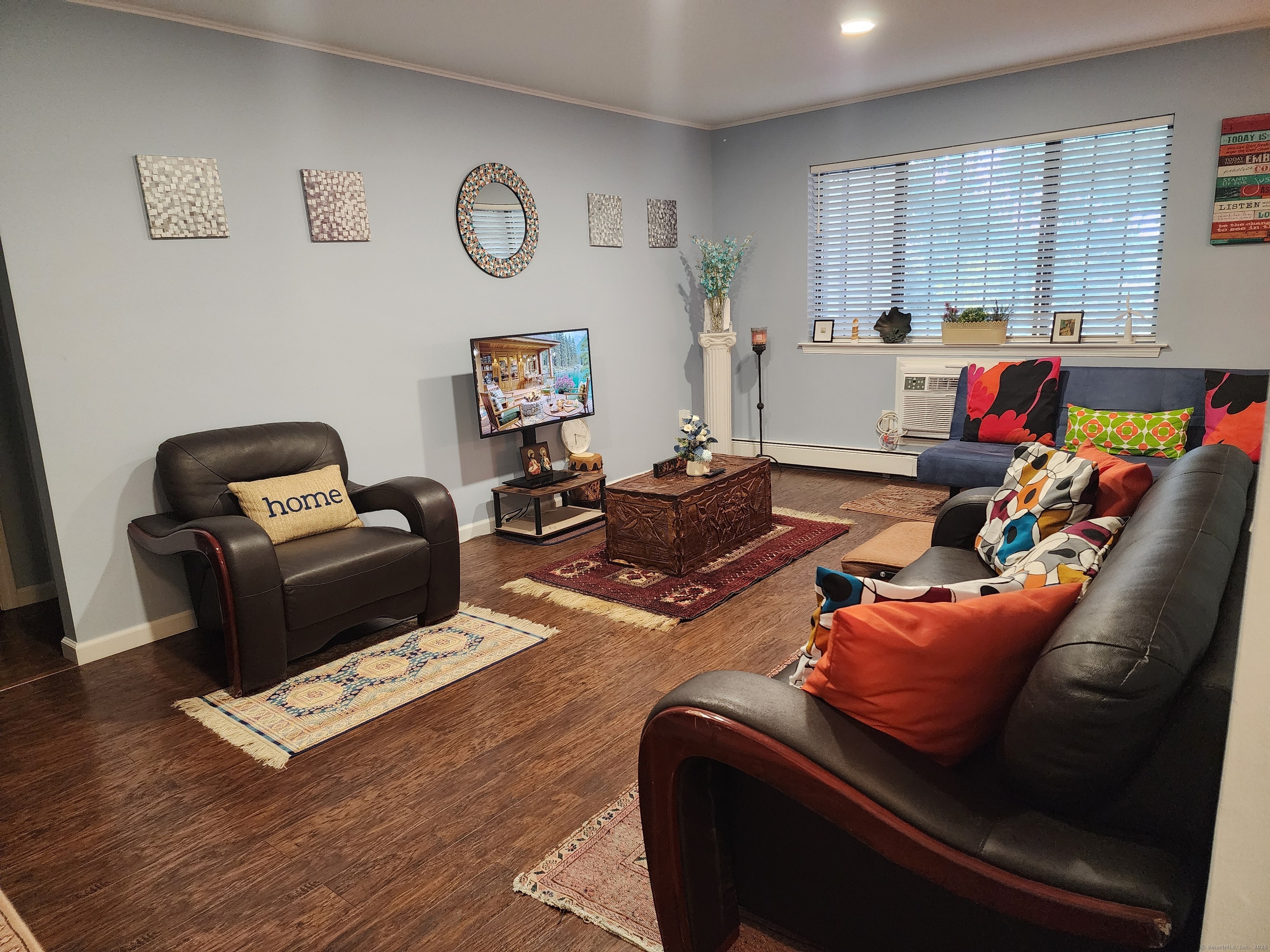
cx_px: 635
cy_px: 476
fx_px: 844
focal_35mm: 23
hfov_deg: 73.9
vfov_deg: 58.9
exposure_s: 1/120
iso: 800
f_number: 1.8
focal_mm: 6.4
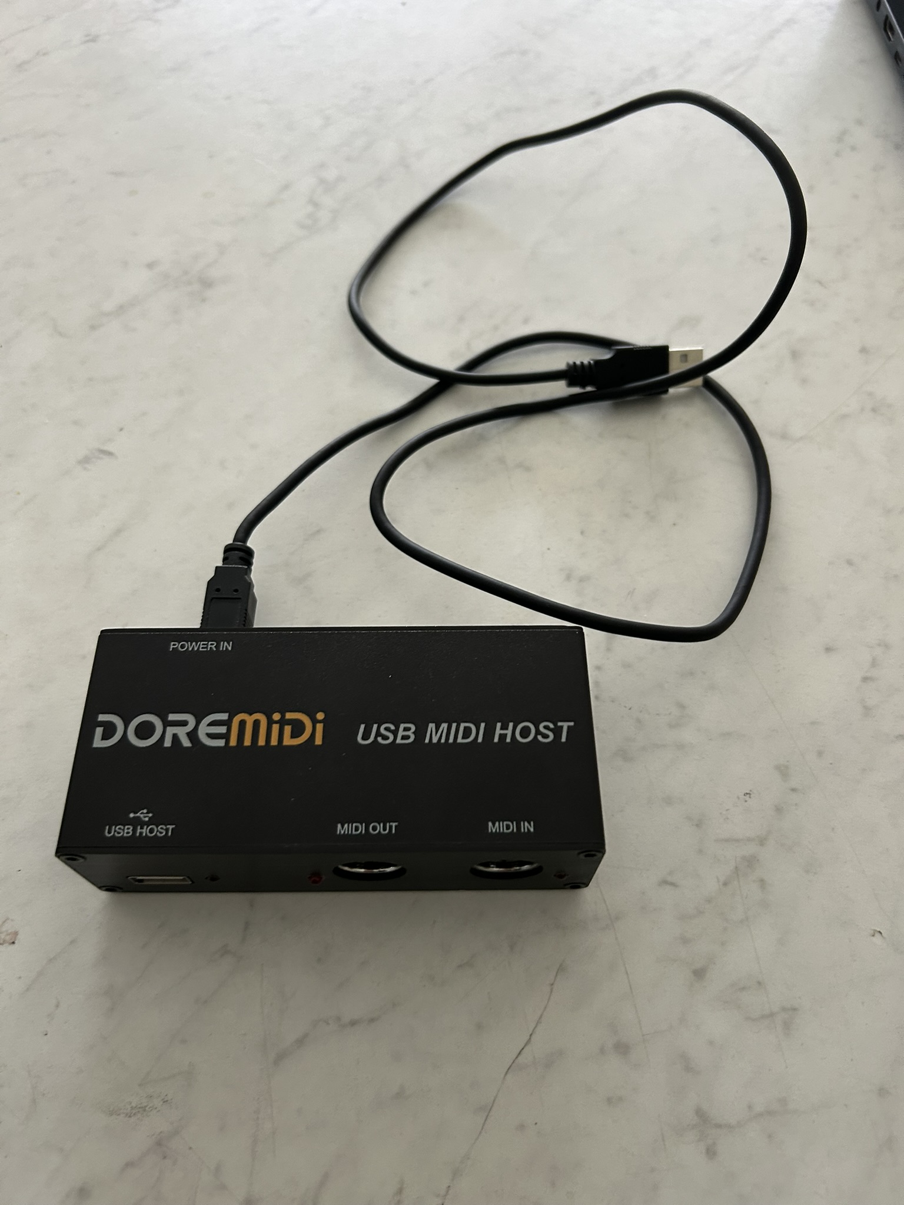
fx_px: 905
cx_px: 452
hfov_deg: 53.1
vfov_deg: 67.3
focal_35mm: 26
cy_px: 602
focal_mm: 5.7
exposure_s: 1/60
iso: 160
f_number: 1.5
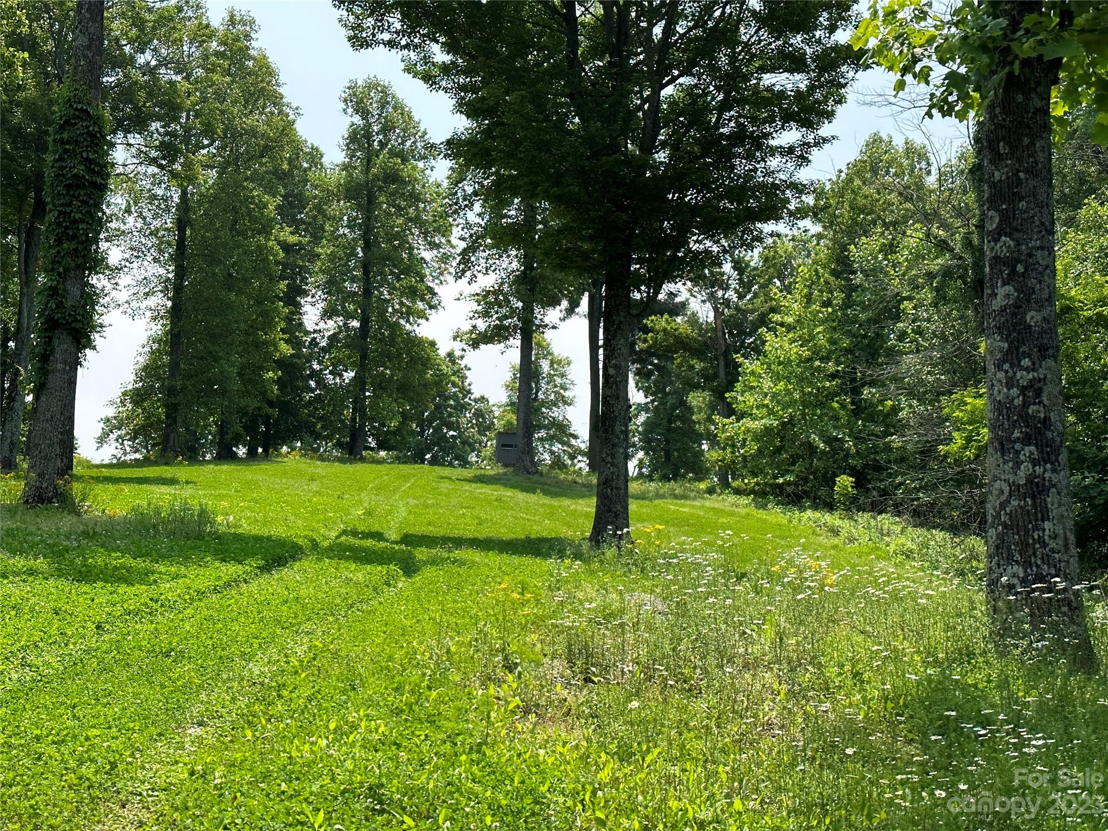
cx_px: 554
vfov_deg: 30.3
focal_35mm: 48
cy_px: 416
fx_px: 1536
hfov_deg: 39.7
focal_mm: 6.86
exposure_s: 1/2028
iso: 64
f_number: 1.78
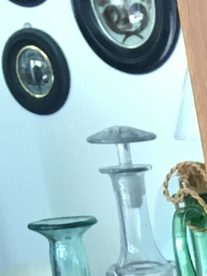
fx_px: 1555
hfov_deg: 6.9
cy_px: 720
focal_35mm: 195
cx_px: 607
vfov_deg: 8.9
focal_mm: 4.15
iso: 50
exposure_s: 1/33
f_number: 2.2
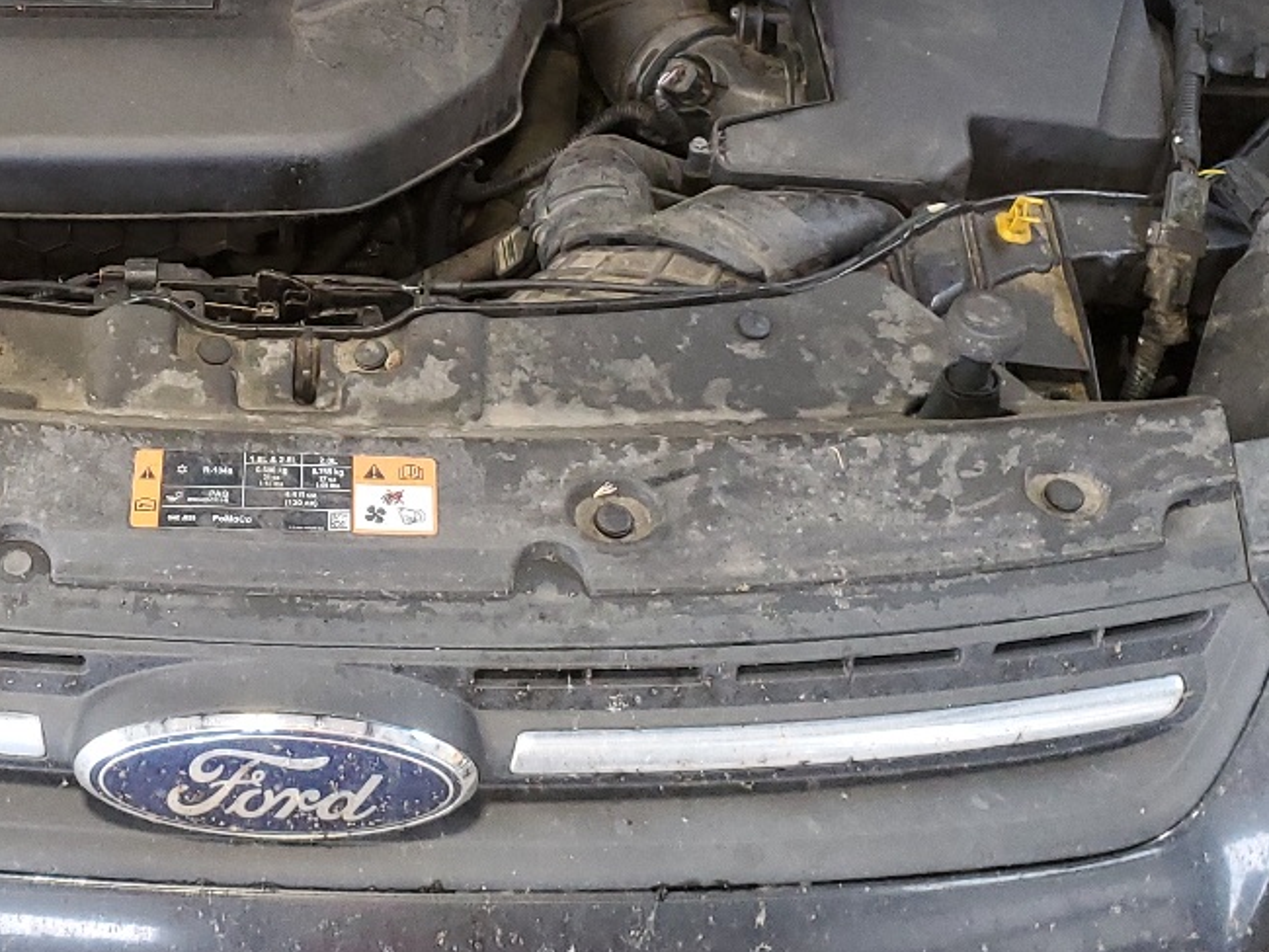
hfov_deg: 29.7
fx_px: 2347
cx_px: 308
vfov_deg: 22.6
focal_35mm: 64
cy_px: 193
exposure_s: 1/60.2
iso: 164
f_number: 1.5
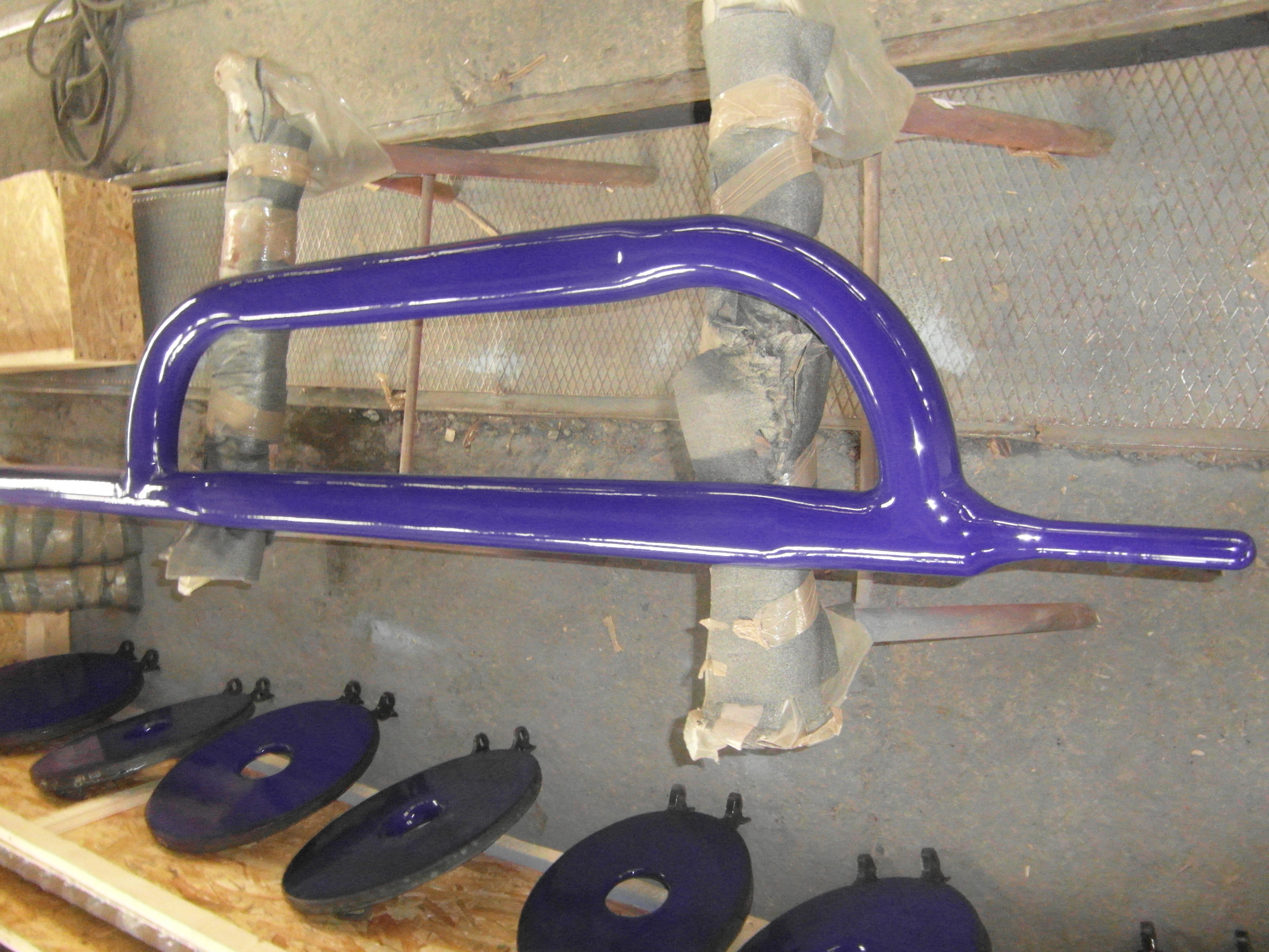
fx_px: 880
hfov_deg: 71.6
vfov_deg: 56.8
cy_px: 476
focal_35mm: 24
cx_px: 634
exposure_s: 1/30
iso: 640
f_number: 3.2
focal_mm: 4
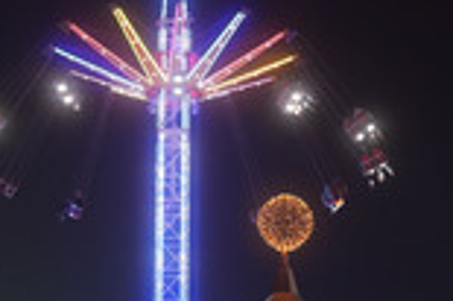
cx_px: 241
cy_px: 333
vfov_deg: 10.3
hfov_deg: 15.7
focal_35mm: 131
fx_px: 1647
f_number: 2.8
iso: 640
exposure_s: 1/80
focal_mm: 30
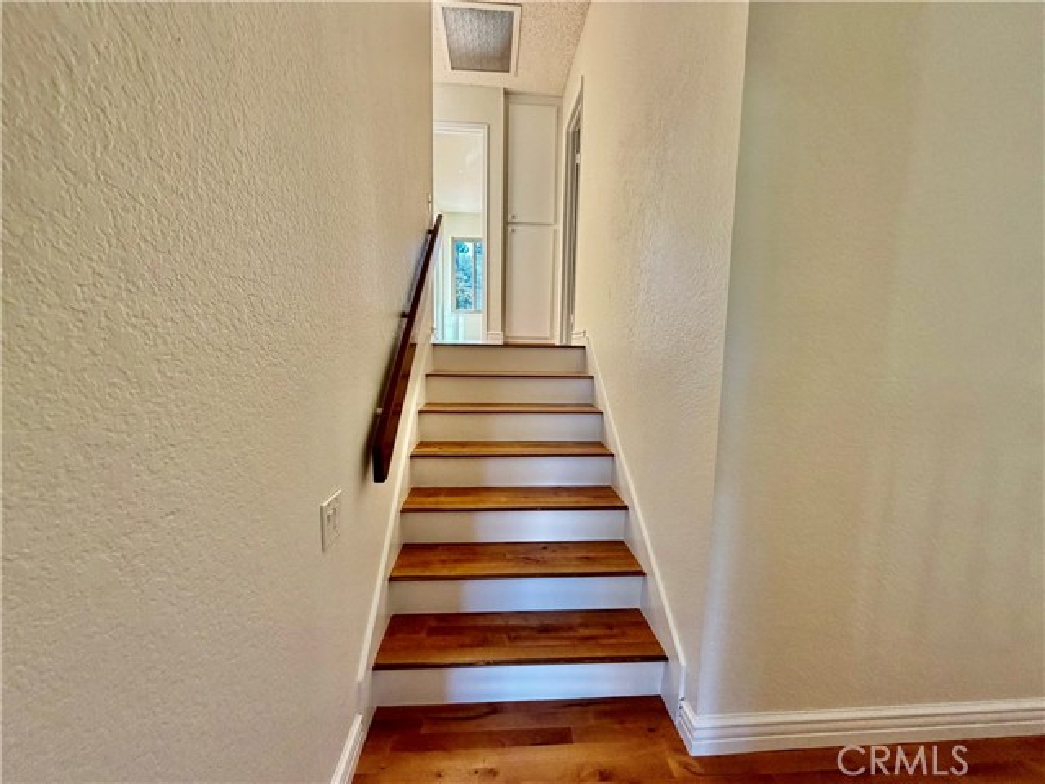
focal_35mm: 14
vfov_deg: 85.7
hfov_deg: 102.1
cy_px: 392
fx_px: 423
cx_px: 522
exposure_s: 1/121
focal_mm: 2.22
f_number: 2.2
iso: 250
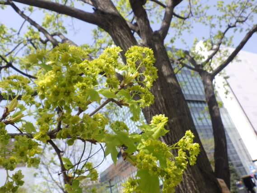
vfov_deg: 49.8
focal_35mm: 28
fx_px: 208
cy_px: 96
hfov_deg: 63.4
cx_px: 128
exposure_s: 1/500
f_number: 4.2
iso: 125
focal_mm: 5
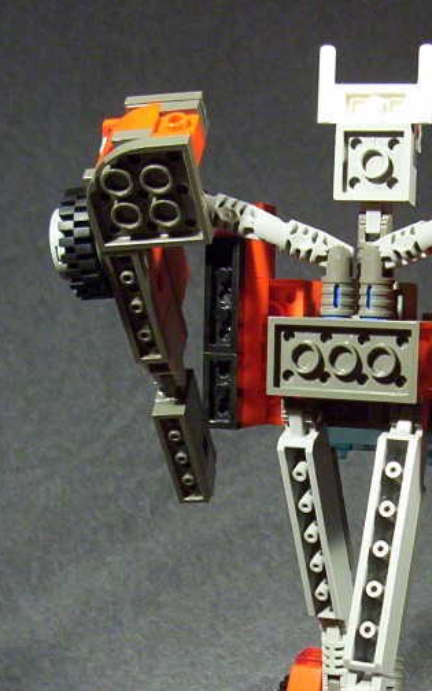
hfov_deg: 17.5
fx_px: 1394
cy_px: 540
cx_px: 350
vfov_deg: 27.4
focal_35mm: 74
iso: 200
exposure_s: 1/23.1
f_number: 2.73
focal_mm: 5.77
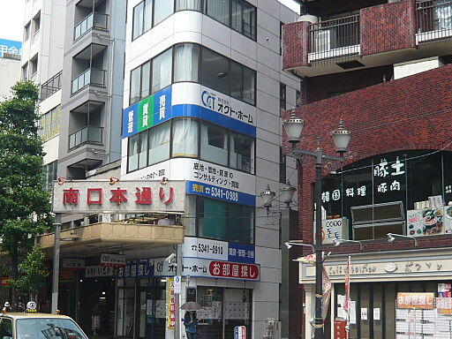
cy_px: 162
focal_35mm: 60
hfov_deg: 32.2
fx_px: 783
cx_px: 211
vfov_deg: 24.4
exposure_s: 1/640
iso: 100
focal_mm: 5.2
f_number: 3
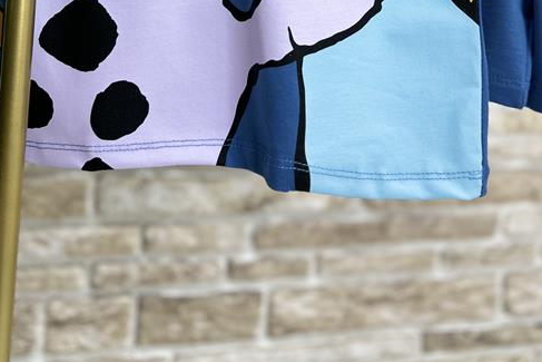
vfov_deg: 28.8
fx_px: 617
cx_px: 309
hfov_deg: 47.3
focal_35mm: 41
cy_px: -60
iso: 100
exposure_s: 1/100
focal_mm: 6.86
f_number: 1.78
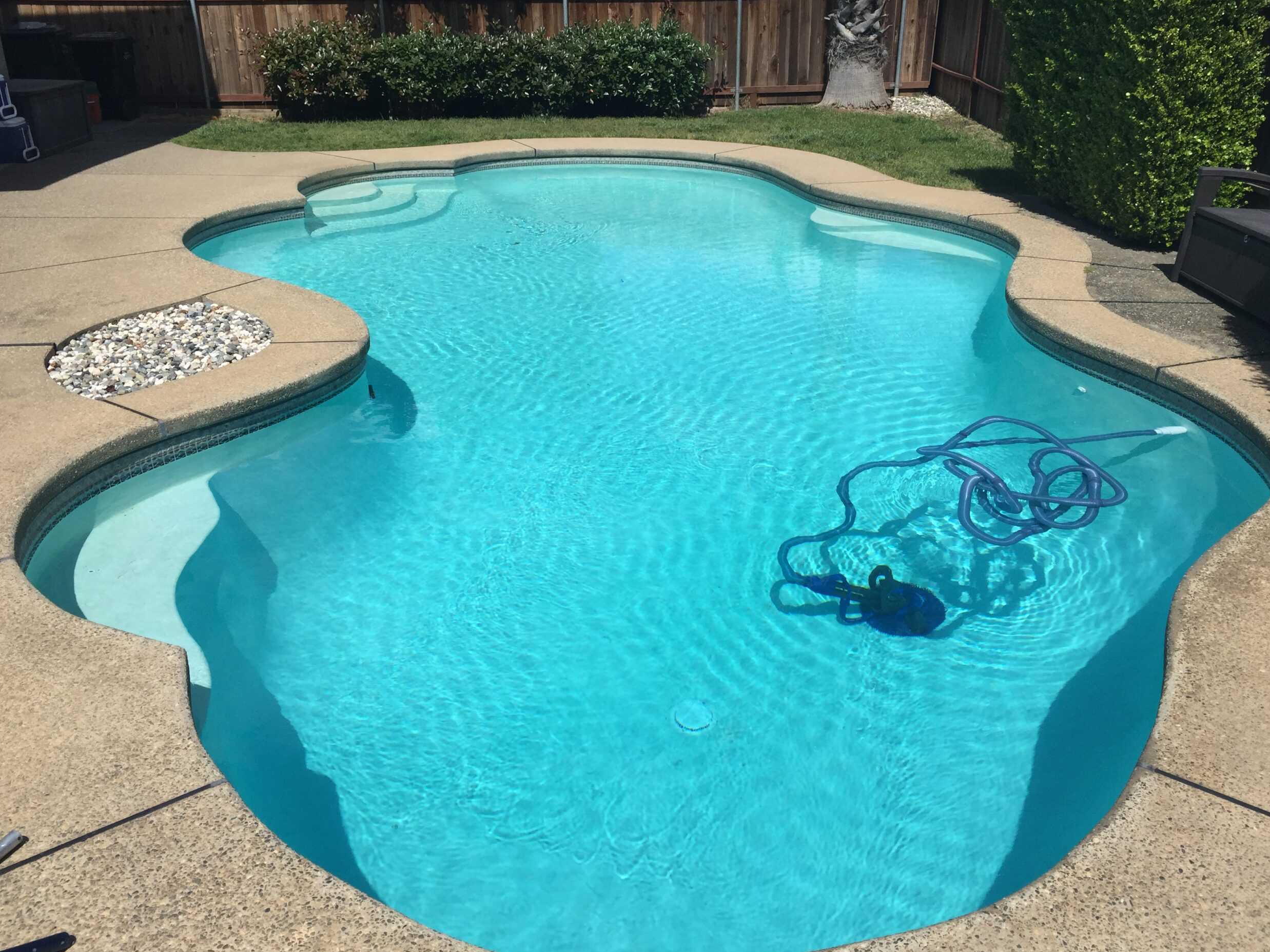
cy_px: 484
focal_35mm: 30
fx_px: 1101
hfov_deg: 60.0
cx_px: 649
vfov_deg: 46.8
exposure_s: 1/3968
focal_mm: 4.15
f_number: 2.2
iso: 32
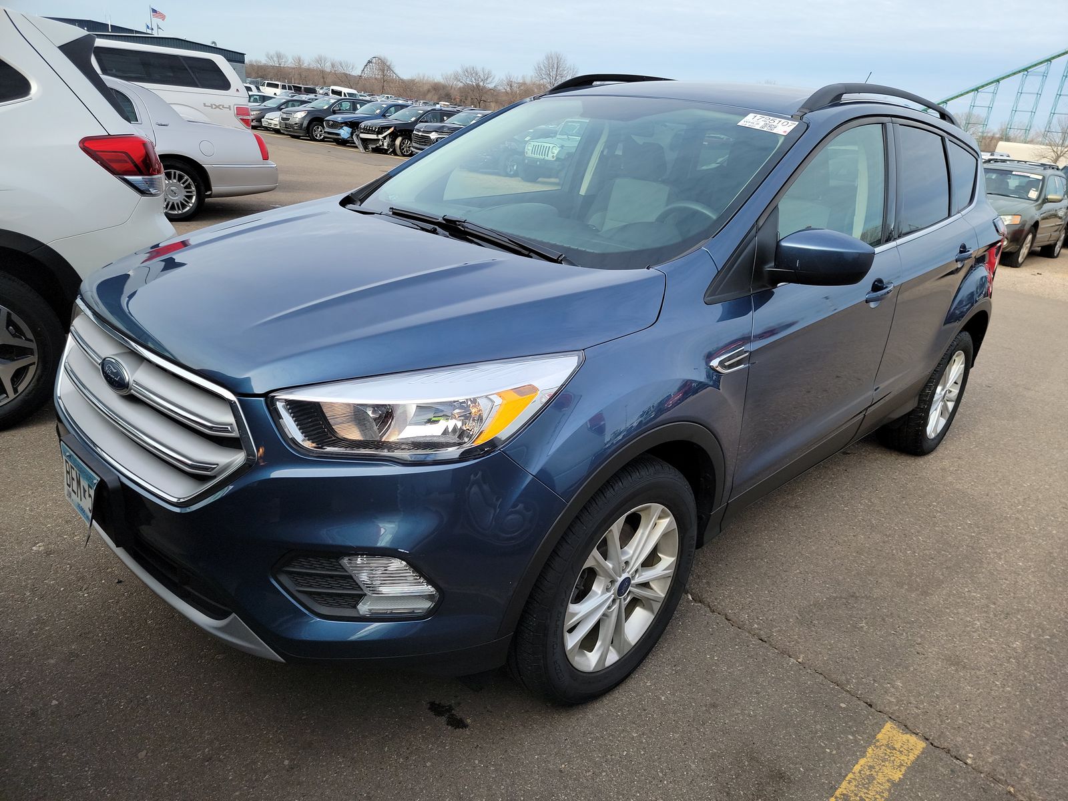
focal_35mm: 24
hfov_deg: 71.6
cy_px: 400
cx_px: 534
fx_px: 740
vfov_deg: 56.8
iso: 50
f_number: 1.8
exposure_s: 1/282
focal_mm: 6.7
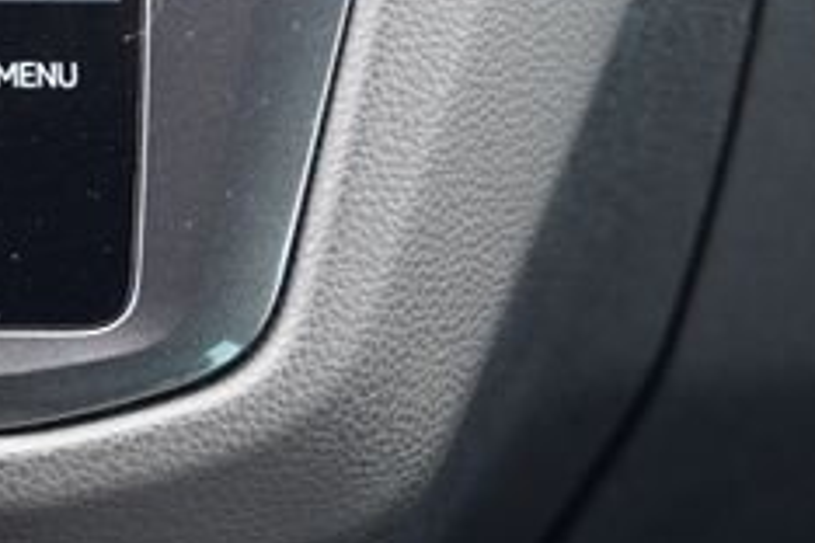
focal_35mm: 127
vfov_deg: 10.8
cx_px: -749
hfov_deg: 13.9
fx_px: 2875
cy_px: 303
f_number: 3.2
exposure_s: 1/40
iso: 100
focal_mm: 29
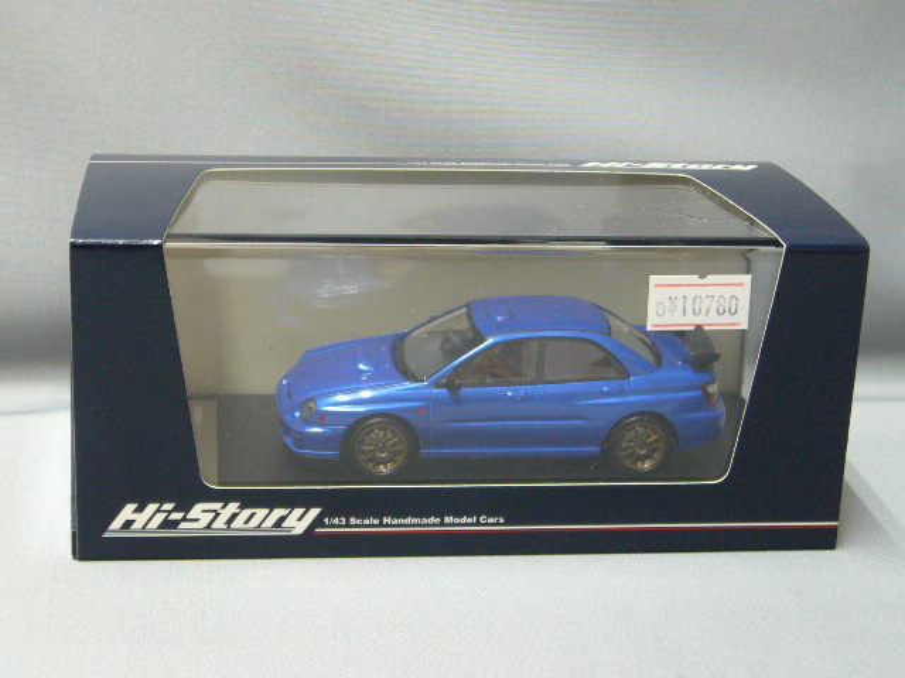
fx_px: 1778
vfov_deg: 21.6
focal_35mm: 68
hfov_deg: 28.6
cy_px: 339
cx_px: 452
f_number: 3.3
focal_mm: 8.3
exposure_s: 1/13
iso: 160
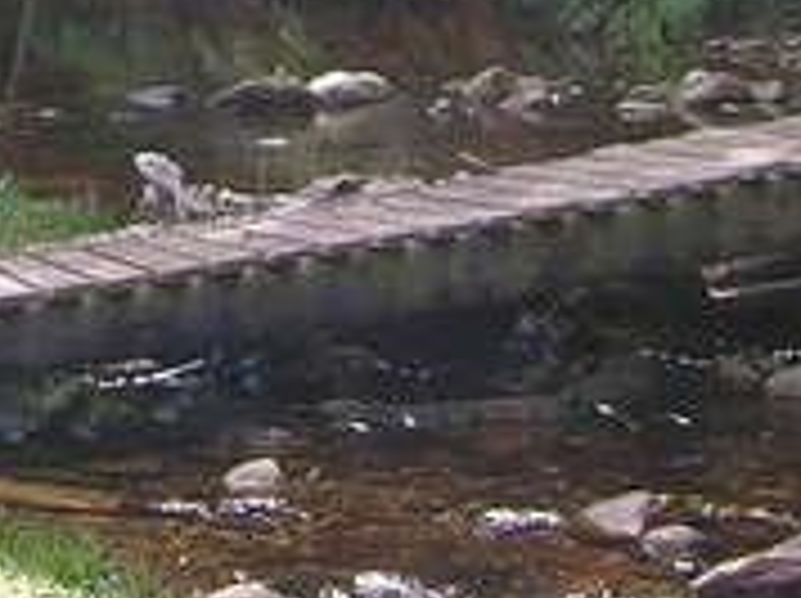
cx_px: 18
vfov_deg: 9.3
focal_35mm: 153
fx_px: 3536
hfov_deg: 12.8
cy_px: -452
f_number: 4.9
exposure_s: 1/57.4
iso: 50
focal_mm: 5.7
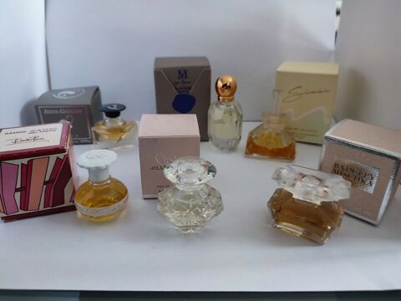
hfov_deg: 69.4
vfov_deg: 54.9
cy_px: 150
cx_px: 200
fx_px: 290
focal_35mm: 25
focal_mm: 6.04
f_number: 1.9
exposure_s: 1/20
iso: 752
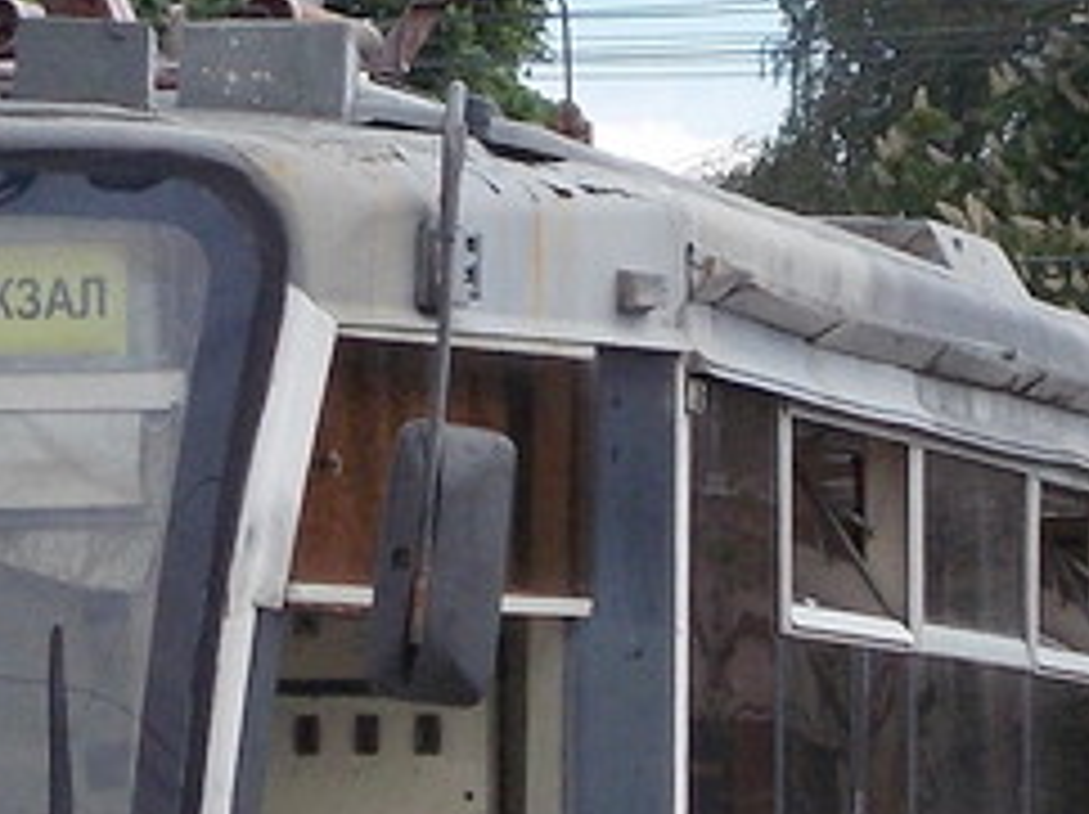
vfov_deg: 3.5
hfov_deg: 4.6
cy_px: 436
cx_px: 306
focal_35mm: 427
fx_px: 13420
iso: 80
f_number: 6.3
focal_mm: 15.4
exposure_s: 1/250
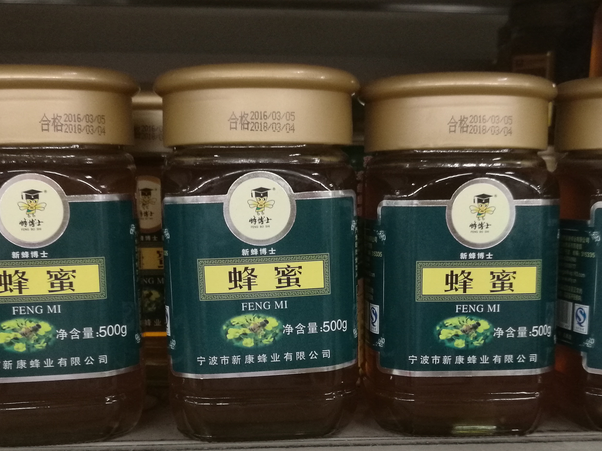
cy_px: 314
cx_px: 316
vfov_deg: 28.8
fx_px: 870
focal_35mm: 50
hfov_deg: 38.2
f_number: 2
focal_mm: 4.04
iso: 320
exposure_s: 1/33.3
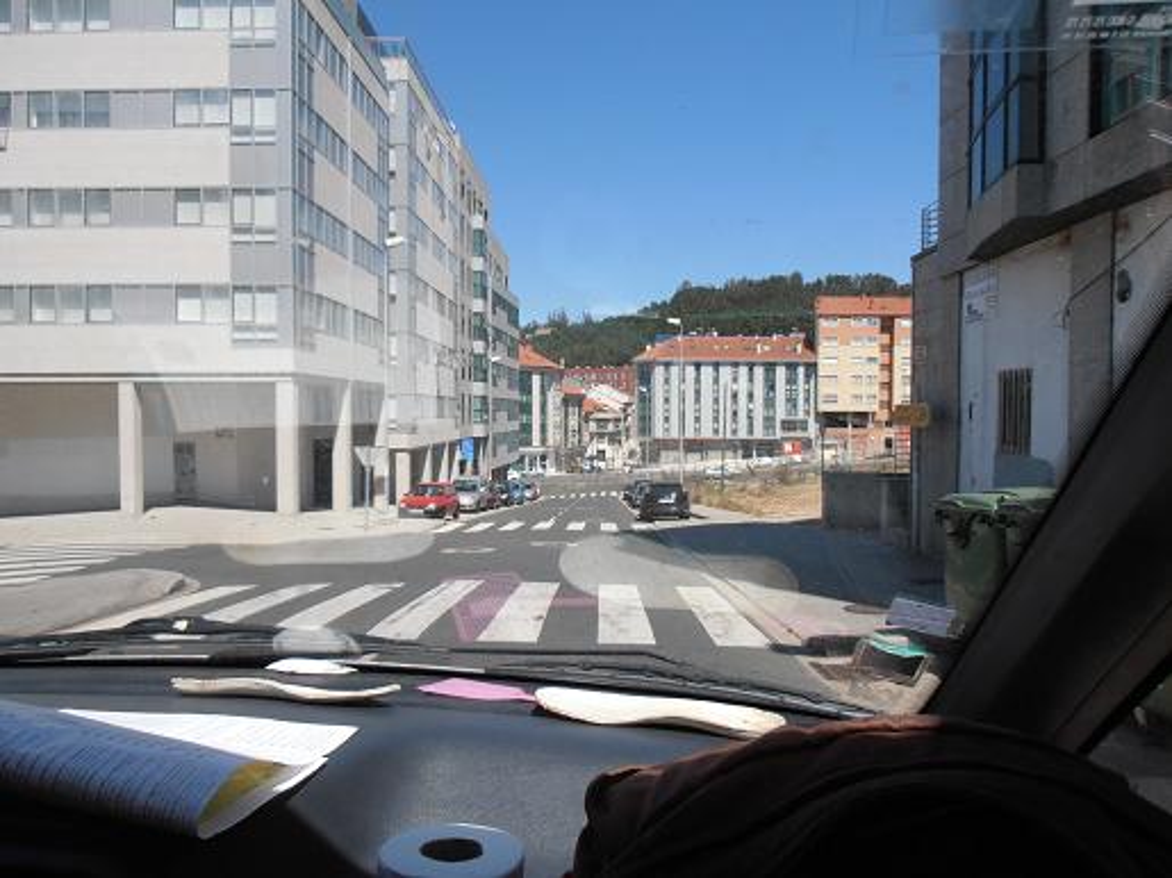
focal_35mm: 24
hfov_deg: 71.6
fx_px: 812
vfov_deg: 56.8
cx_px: 586
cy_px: 439
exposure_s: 1/1000
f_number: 3
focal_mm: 4.2
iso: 80
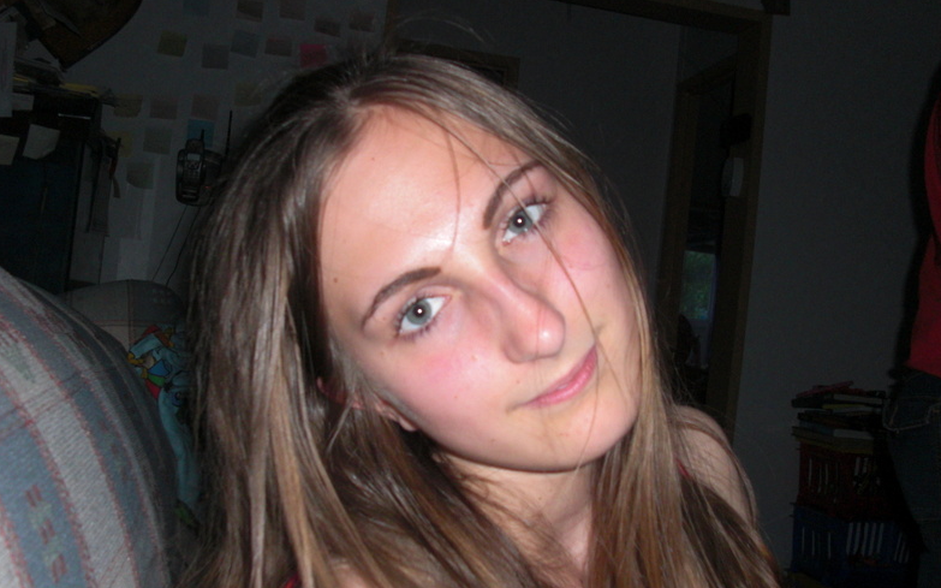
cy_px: 335
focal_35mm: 39
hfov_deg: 50.4
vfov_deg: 32.7
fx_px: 1000
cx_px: 470
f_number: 2.8
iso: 200
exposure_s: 1/60
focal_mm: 6.3
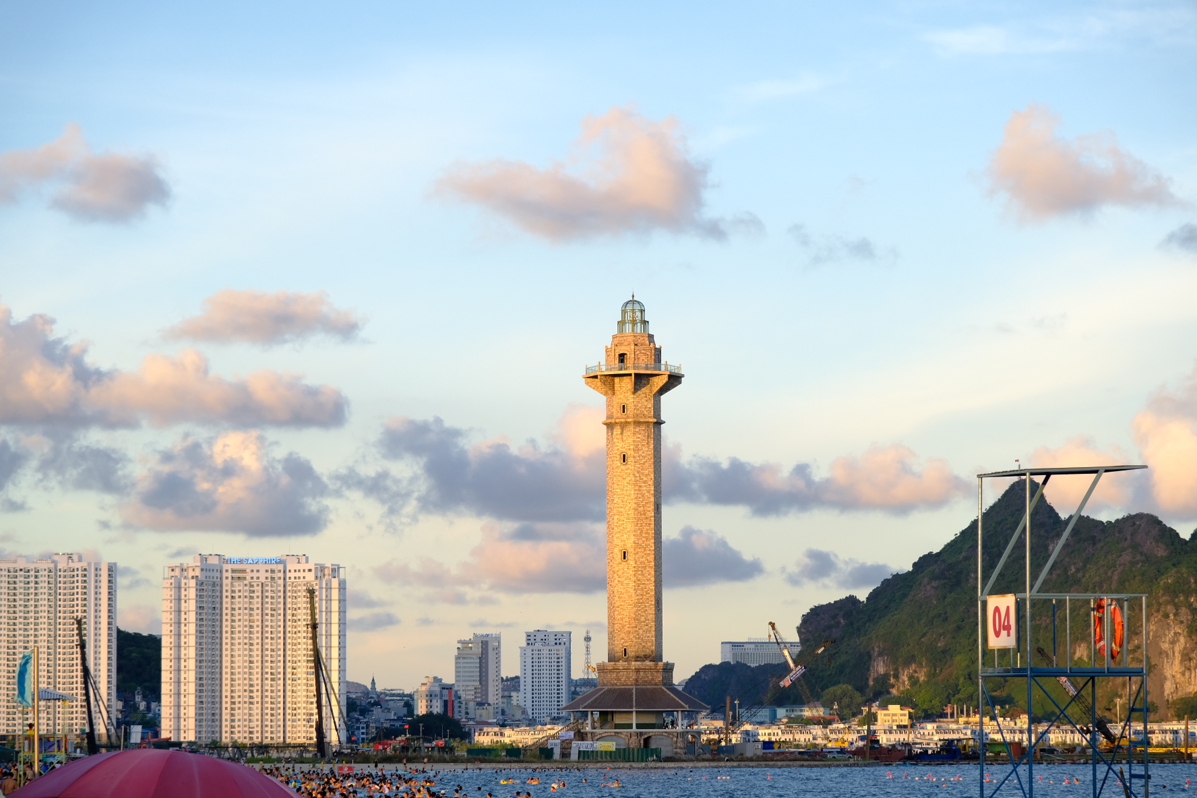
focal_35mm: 120
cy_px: 399
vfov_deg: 11.4
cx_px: 598
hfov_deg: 17.1
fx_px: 3990
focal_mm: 80
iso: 160
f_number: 4.5
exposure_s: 1/180
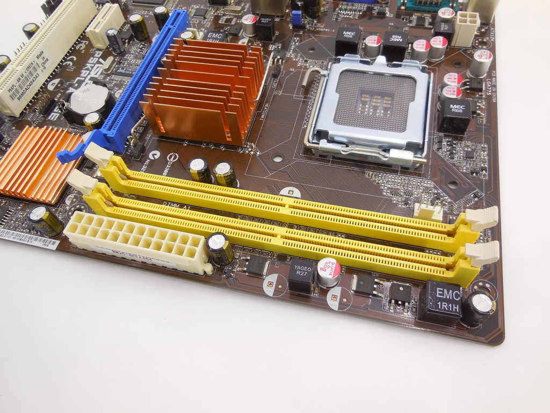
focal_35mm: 25
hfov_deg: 69.4
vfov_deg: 54.9
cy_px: 206
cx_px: 275
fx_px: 397
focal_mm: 4.5
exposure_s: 1/50
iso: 125
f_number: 3.1
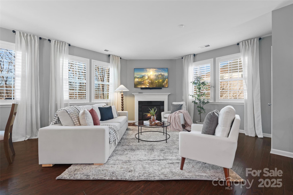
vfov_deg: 73.7
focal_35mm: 16
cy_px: 98
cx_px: 146
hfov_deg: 96.7
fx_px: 130
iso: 320
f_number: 7.1
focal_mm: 16
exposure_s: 1.6
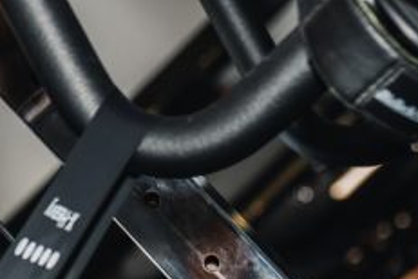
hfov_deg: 11.3
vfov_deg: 8.0
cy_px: 272
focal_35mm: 170
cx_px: -315
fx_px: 1974
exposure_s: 1/250
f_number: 2.5
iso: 500
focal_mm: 35
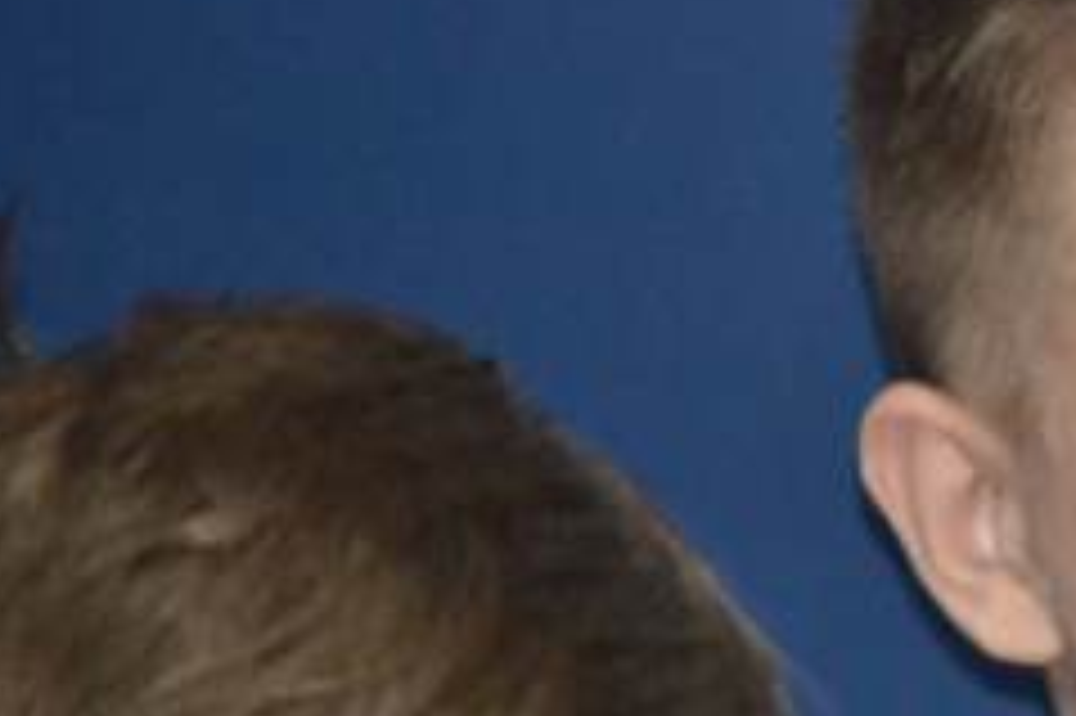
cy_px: 696
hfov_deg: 2.3
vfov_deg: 1.5
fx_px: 26970
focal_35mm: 903
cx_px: 1765
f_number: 5.6
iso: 3200
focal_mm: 180
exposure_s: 1/60
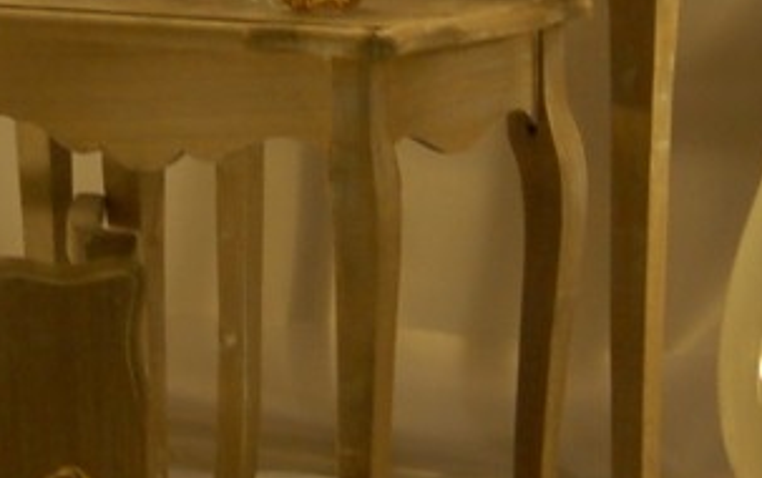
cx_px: 241
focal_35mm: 229
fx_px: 4760
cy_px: -352
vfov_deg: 5.7
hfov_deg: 9.1
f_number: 3.5
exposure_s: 1/50
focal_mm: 28
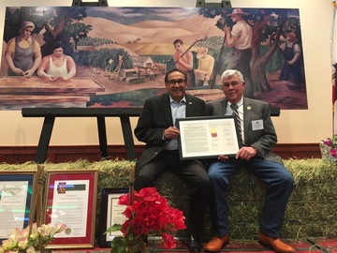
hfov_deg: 61.7
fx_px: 282
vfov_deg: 48.2
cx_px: 168
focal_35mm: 29
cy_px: 126
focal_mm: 4.15
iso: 160
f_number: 2.2
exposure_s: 1/30
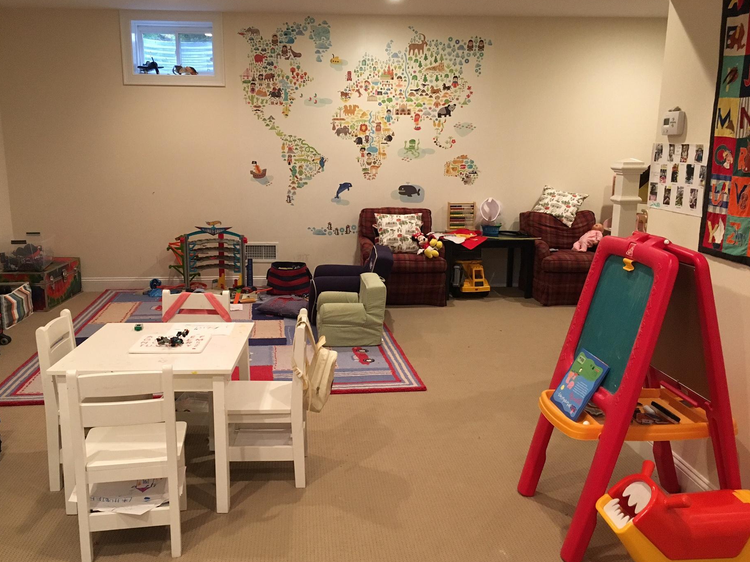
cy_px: 293
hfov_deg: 56.8
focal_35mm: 32
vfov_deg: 44.1
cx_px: 352
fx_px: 693
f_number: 2.2
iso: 160
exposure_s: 1/30
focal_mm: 4.15
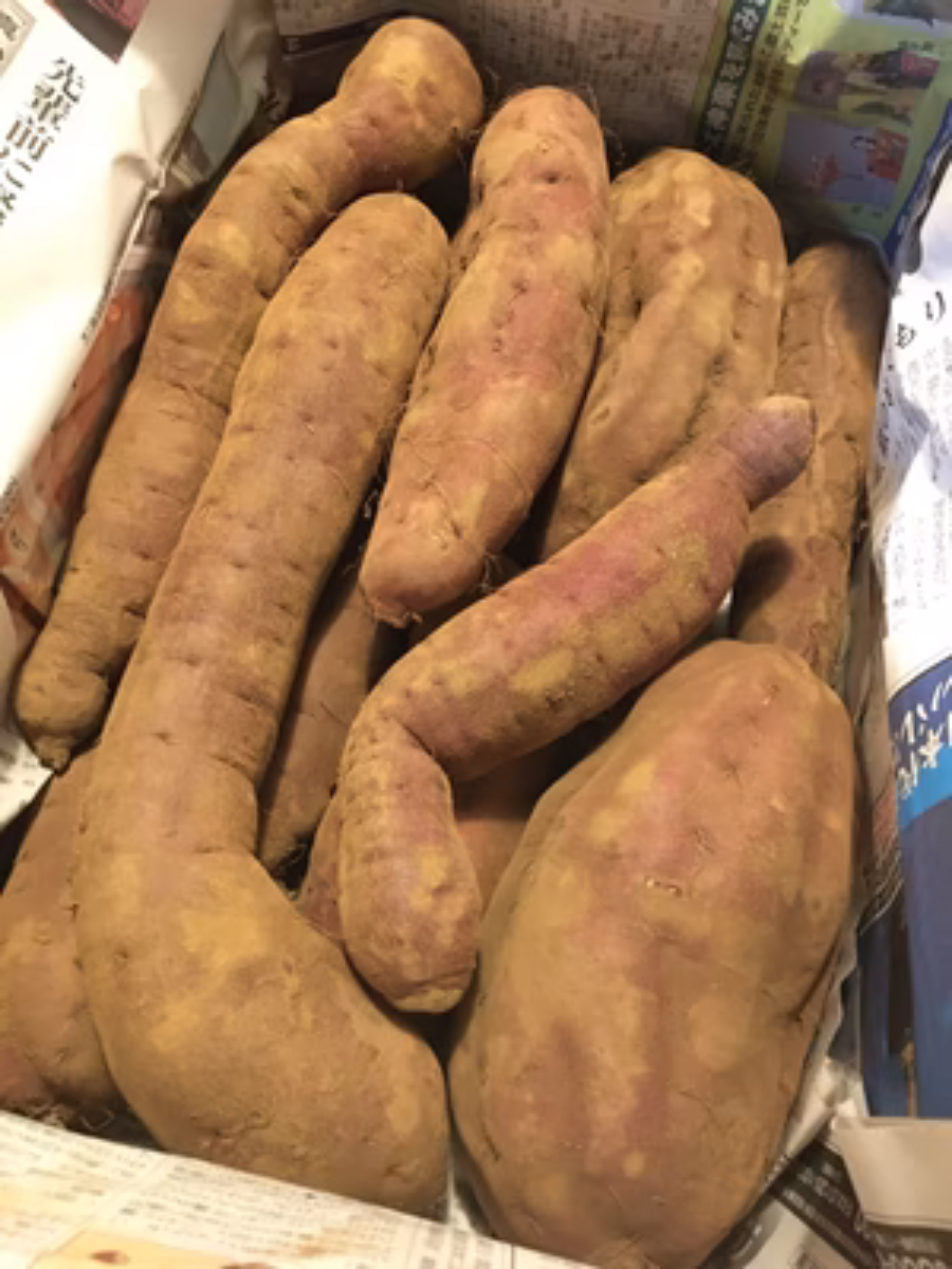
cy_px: 634
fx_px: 1063
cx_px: 476
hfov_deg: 48.2
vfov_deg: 61.7
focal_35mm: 29
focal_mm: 4.15
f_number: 2.2
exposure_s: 1/15
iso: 320
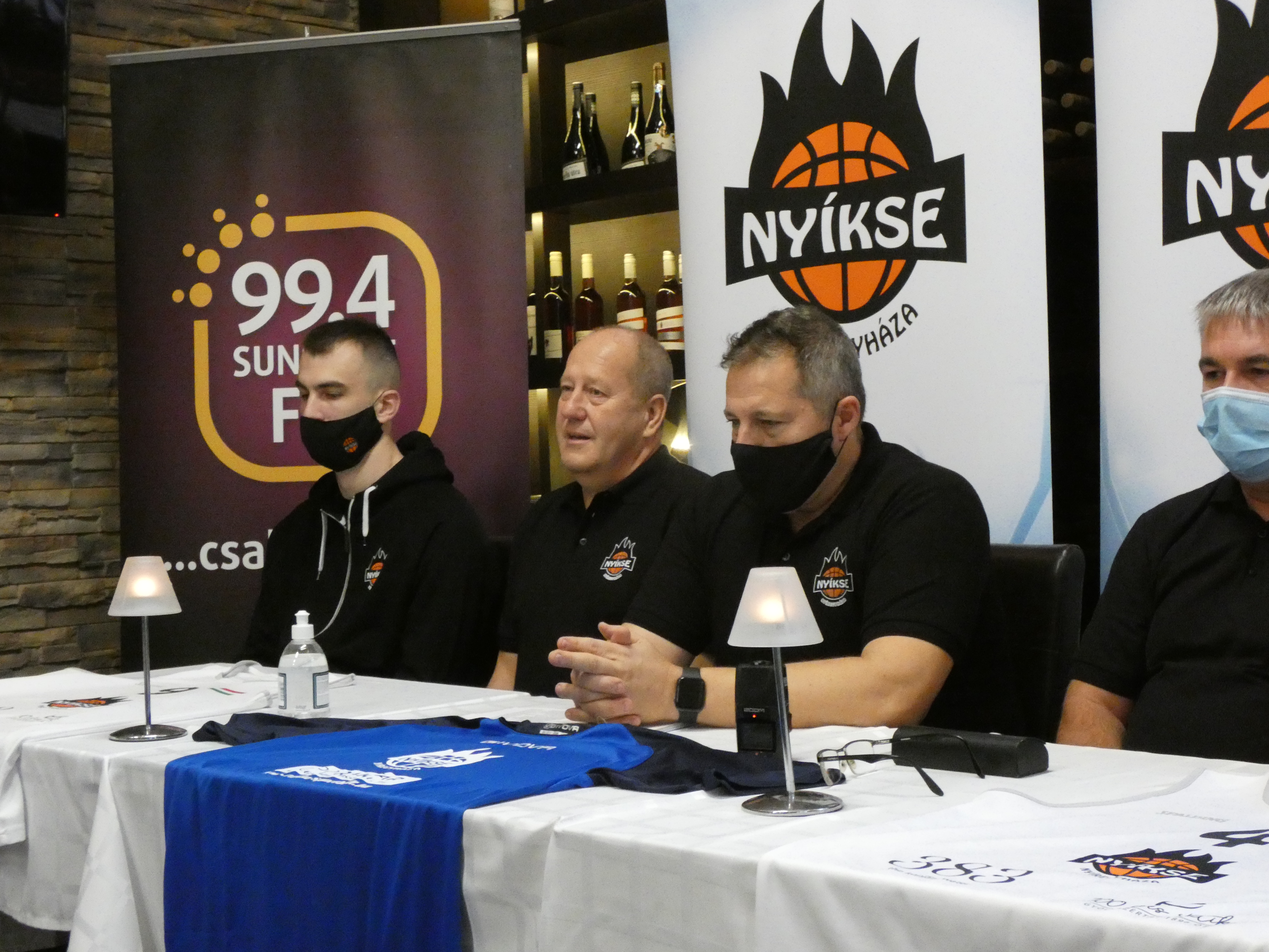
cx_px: 634
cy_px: 476
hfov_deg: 36.2
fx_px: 1943
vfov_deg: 27.5
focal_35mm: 53
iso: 1600
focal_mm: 9.5
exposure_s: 1/60
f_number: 3.9
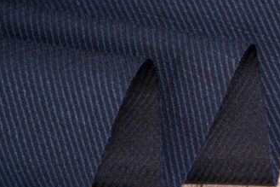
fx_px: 886
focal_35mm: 114
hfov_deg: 17.9
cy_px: 96
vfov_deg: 12.0
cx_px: 182
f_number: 16
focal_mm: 75
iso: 100
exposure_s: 1/125
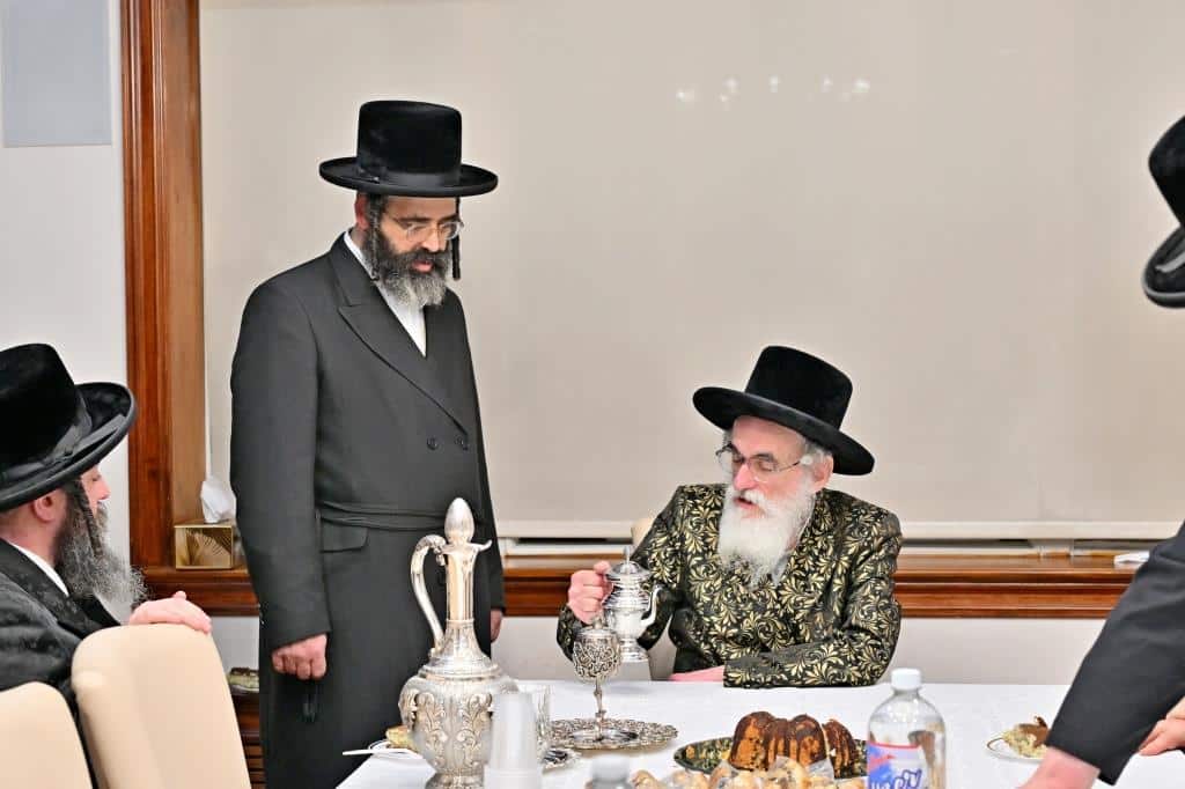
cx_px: 592
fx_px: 1974
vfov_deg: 22.6
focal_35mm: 60
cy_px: 394
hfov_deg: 33.4
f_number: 4
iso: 640
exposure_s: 1/125
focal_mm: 40
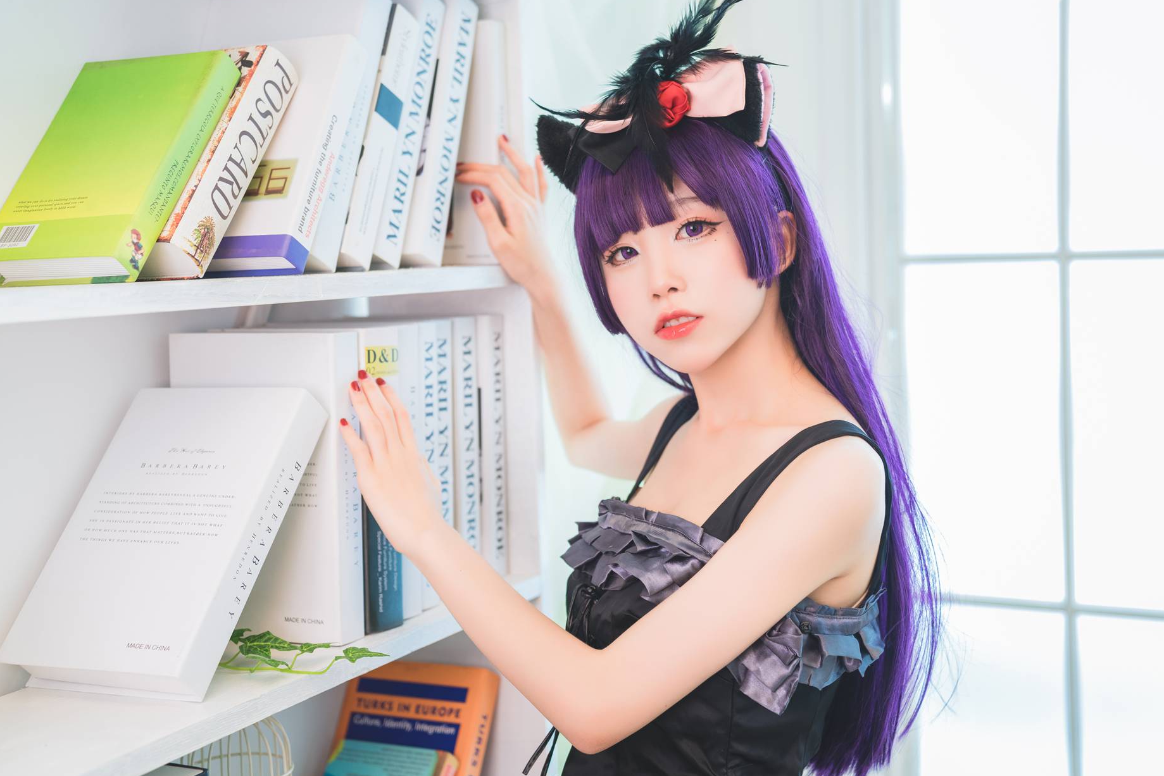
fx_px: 1714
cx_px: 585
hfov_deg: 37.5
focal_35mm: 53
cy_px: 384
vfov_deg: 25.5
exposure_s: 1/30
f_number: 2.8
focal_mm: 50
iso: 320
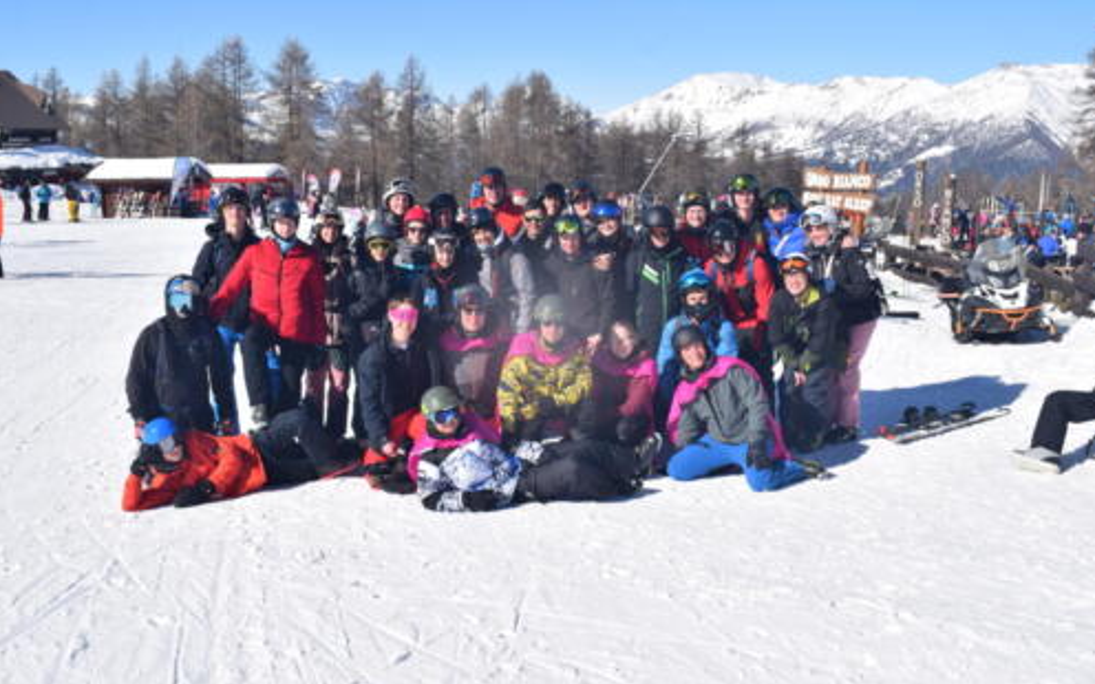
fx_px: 1149
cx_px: 550
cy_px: 330
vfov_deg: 33.2
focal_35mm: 39
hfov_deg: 50.9
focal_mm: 25
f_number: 10
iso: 200
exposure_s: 1/400
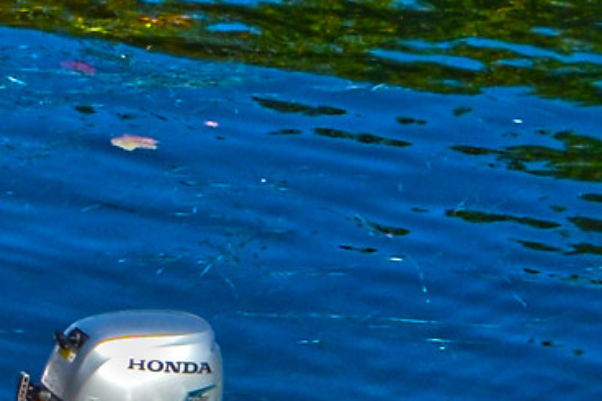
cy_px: 606
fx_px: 5231
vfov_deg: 4.4
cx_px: -1125
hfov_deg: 6.1
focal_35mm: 313
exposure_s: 1/320
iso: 100
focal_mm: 32
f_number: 9
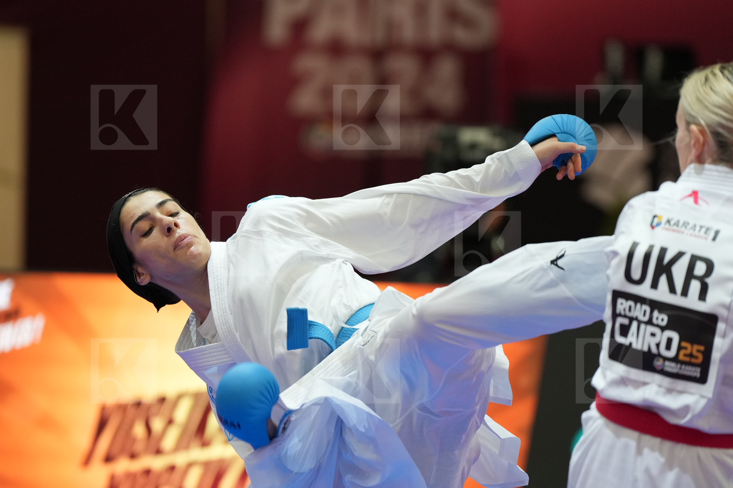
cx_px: 366
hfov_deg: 6.9
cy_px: 244
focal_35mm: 300
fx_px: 6107
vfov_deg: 4.6
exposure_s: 1/1000
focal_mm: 200
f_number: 2.8
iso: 1000
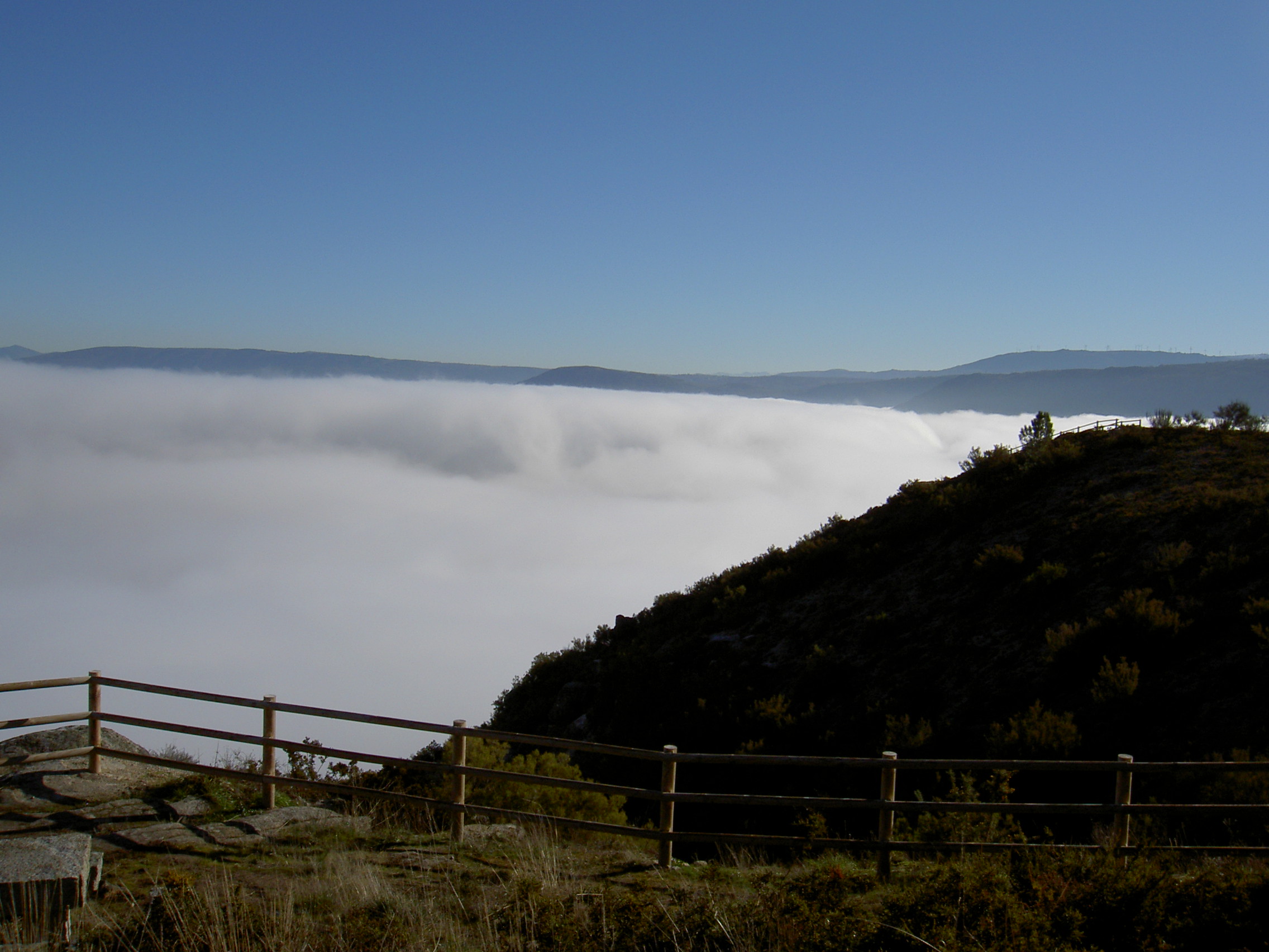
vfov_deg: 41.8
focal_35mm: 34
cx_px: 634
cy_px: 476
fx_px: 1246
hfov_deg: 54.0
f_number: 4.7
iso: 50
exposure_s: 1/1000
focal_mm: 5.6
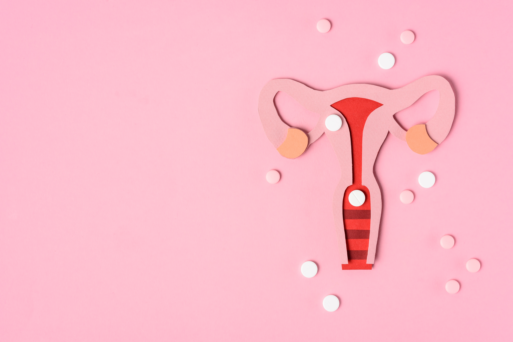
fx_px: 1212
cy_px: 171
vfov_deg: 16.1
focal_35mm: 85
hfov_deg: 23.9
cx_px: 256
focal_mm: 85
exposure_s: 1/125
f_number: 9
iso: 400
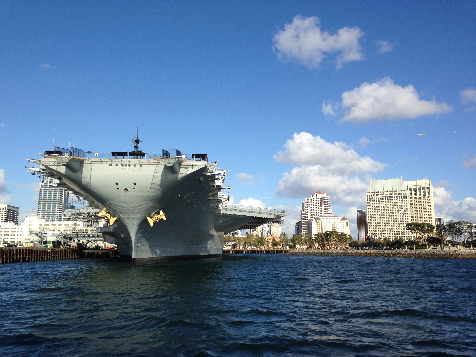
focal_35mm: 33
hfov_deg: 55.4
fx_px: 454
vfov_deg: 42.9
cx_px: 238
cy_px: 178
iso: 50
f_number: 2.4
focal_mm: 4.12
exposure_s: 1/1938
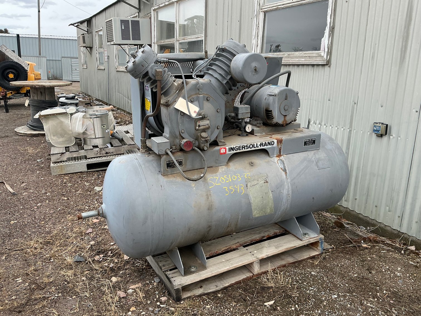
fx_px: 341
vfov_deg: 49.8
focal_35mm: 28
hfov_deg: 63.4
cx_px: 210
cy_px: 158
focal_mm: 3
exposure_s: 1/303
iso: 25
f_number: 1.8
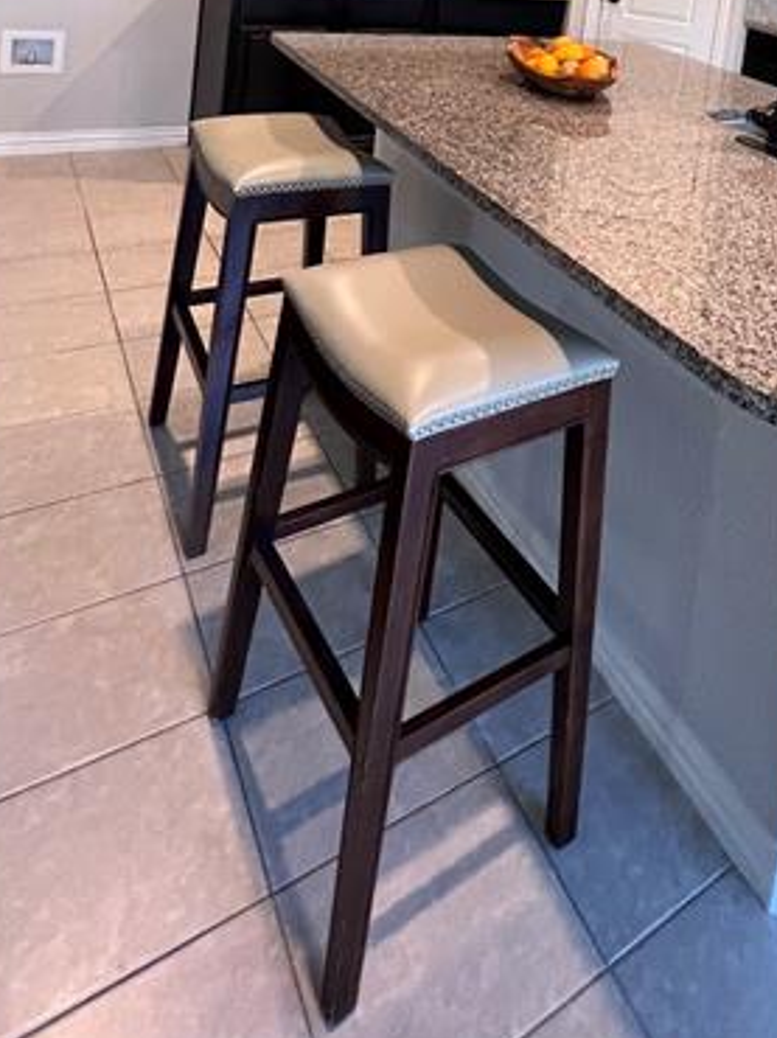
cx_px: 724
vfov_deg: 52.1
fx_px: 809
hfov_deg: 45.6
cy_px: 0
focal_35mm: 27
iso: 250
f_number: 1.8
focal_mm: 1.57
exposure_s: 1/60
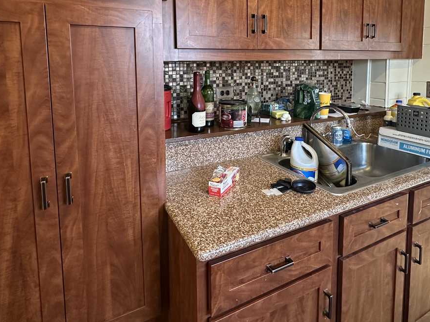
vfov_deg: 56.6
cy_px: 90
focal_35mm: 23
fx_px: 286
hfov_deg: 73.8
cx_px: 230
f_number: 2.2
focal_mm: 2.22
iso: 400
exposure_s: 1/60
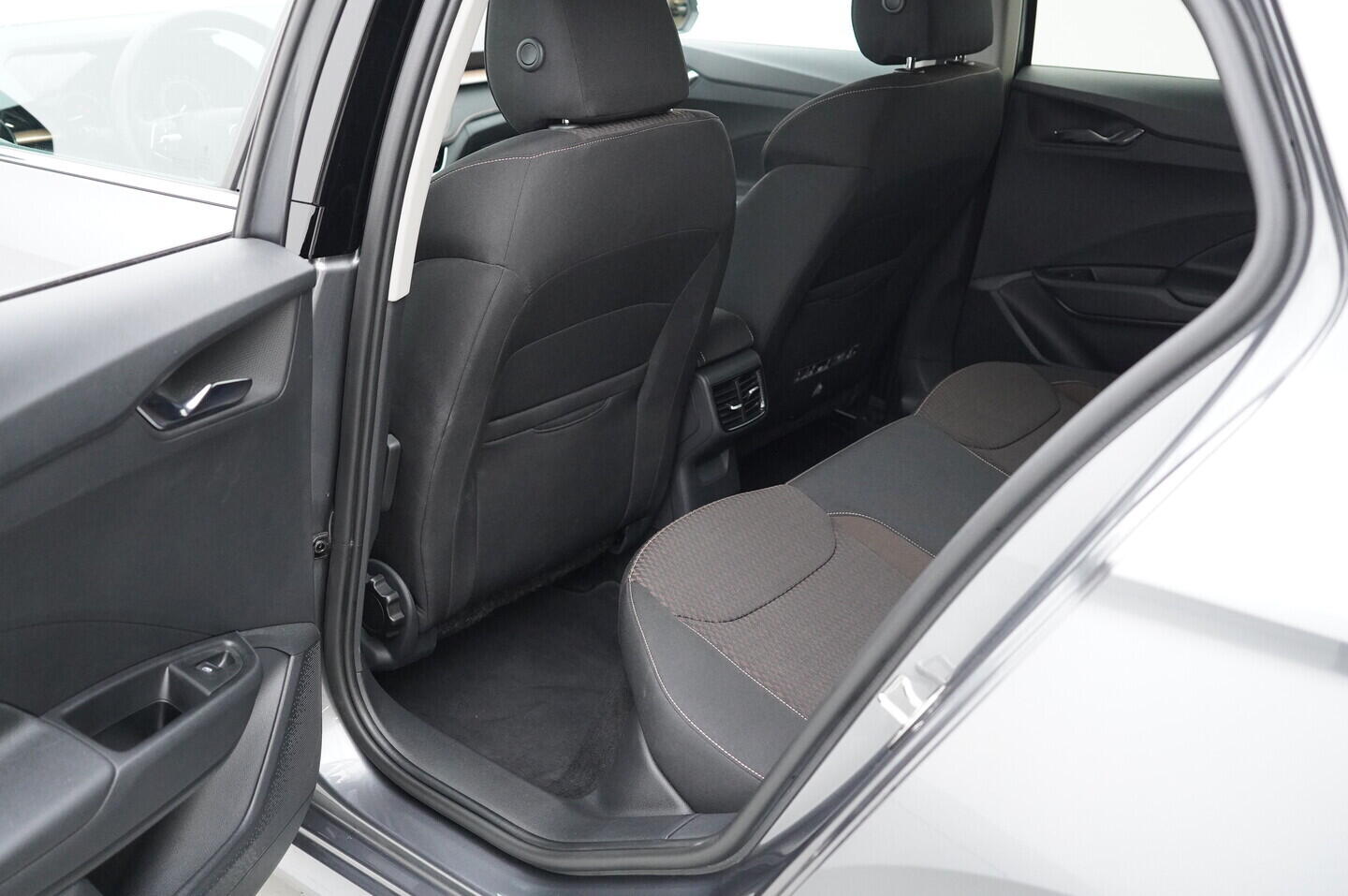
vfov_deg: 36.8
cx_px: 674
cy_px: 448
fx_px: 1347
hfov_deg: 53.2
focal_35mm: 36
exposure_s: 1/320
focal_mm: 24
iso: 2500
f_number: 2.8
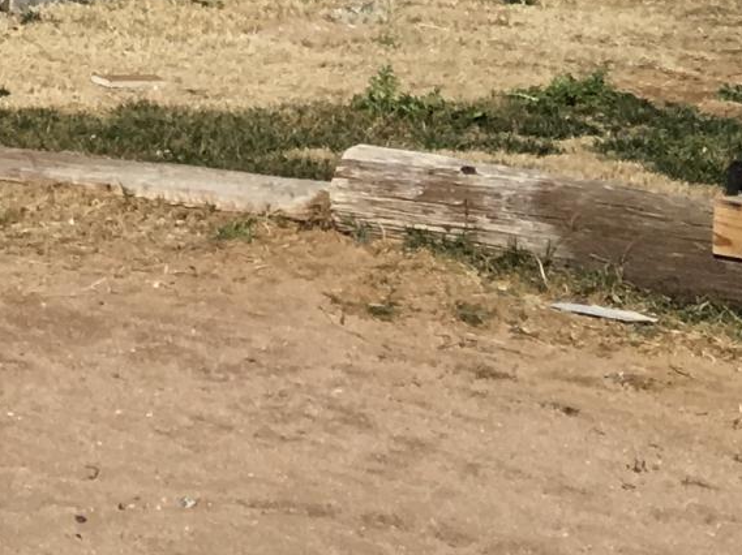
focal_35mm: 153
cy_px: -564
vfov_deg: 9.1
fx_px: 3278
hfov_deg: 11.1
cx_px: -988
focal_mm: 4.15
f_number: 2.2
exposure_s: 1/3663
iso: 25
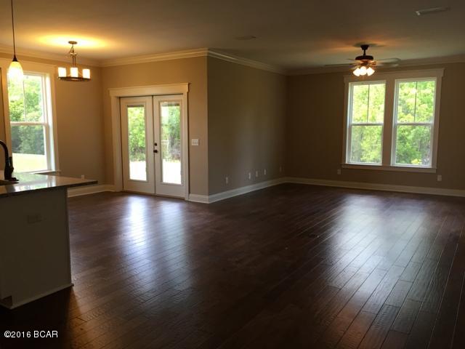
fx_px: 390
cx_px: 232
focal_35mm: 29
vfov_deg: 48.2
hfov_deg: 61.7
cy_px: 174
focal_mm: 4.15
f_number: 2.2
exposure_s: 1/30
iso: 32
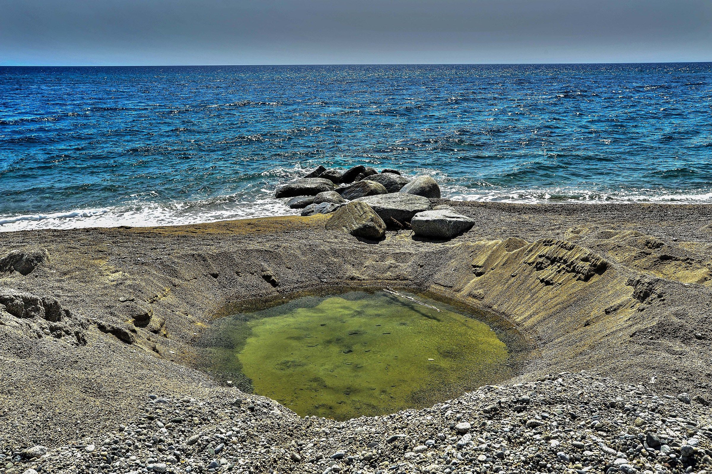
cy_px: 237
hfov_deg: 54.5
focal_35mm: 35
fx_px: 692
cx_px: 356
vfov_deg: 37.8
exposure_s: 1/125
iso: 200
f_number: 11
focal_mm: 35
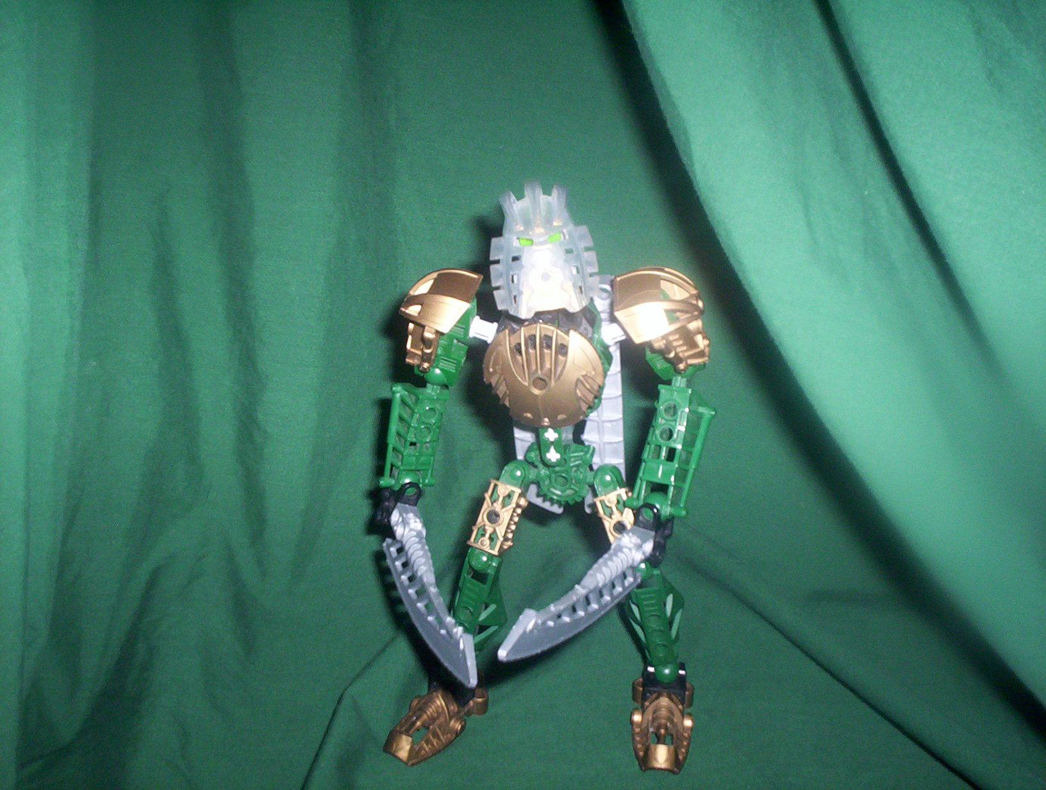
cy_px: 395
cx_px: 523
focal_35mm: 38
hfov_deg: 48.9
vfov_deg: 37.9
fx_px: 1151
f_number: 4.5
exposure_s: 1/60
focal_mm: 4.99
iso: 140
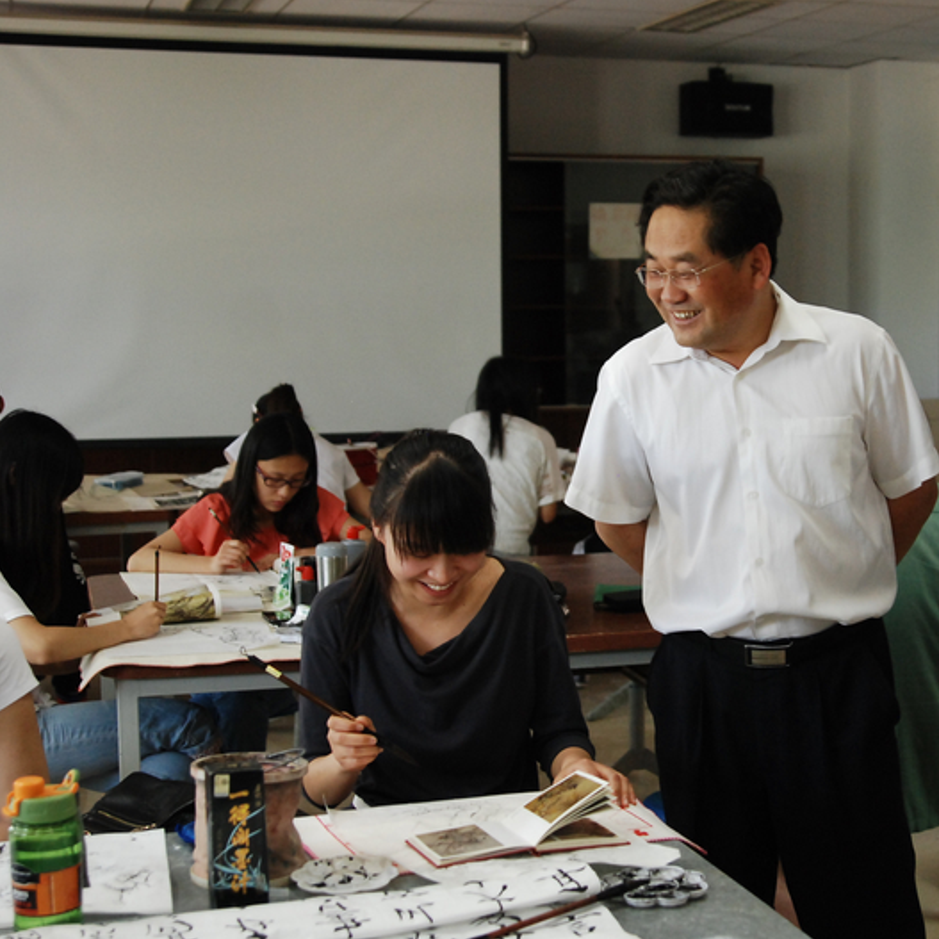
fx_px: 1903
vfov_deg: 27.7
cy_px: 468
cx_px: 707
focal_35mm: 62
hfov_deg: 27.3
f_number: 3.2
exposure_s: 1/90
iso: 800
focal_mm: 32
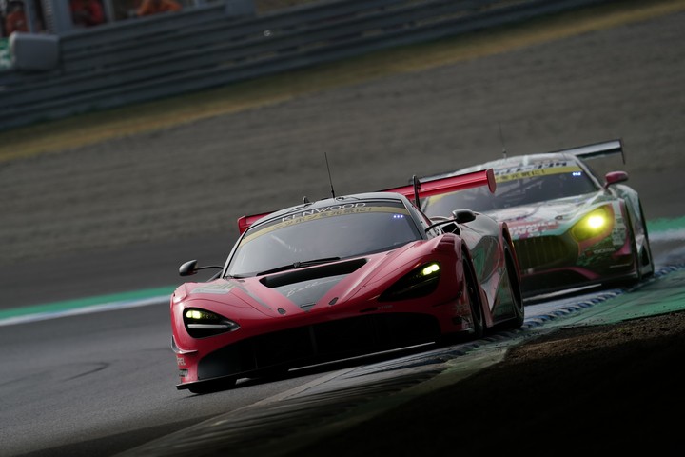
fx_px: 11416
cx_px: 342
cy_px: 228
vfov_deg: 2.3
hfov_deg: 3.4
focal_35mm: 600
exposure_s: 1/800
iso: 250
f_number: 8
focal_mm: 600
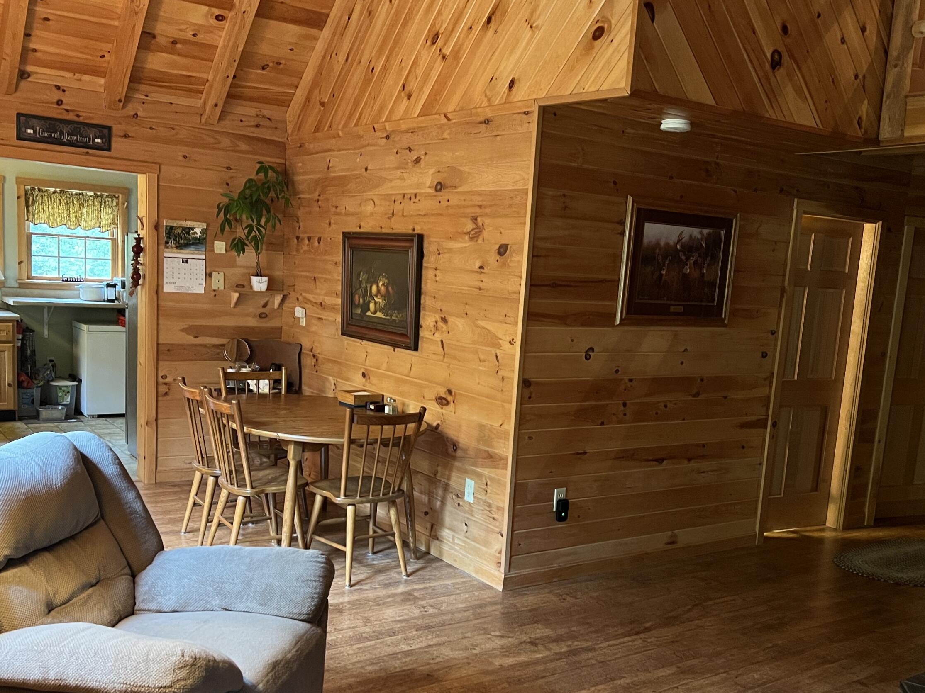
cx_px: 476
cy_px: 413
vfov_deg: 40.5
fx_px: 935
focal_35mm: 35
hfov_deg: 52.6
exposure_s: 1/40
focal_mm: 5.7
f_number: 1.5
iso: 500
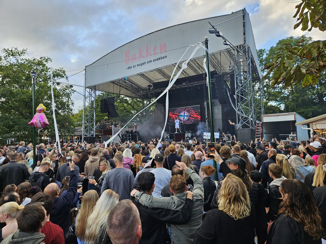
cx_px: 163
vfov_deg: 58.9
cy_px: 122
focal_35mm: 23
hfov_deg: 73.9
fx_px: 217
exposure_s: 1/154
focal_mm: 5.4
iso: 25
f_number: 1.8
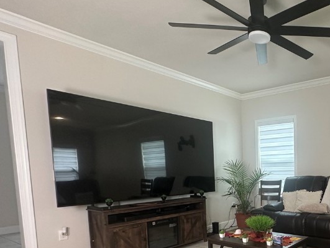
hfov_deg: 56.2
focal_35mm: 27
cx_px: 298
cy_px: 191
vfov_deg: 48.9
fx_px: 257
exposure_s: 1/60
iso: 160
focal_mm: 2.22
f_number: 2.2
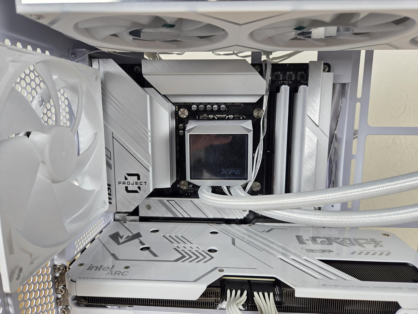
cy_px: 157
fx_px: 278
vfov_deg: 58.9
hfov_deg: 73.9
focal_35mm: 23
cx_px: 209
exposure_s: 1/51
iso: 25
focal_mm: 5.4
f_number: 1.8
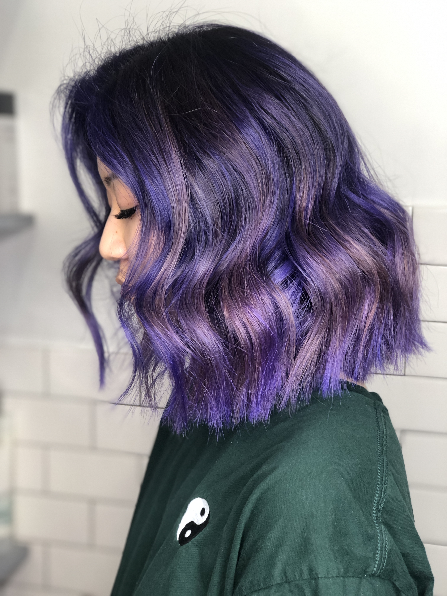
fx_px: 981
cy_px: 298
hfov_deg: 25.7
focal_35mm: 57
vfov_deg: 33.8
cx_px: 224
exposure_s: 1/30
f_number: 2.8
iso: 100
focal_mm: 6.6
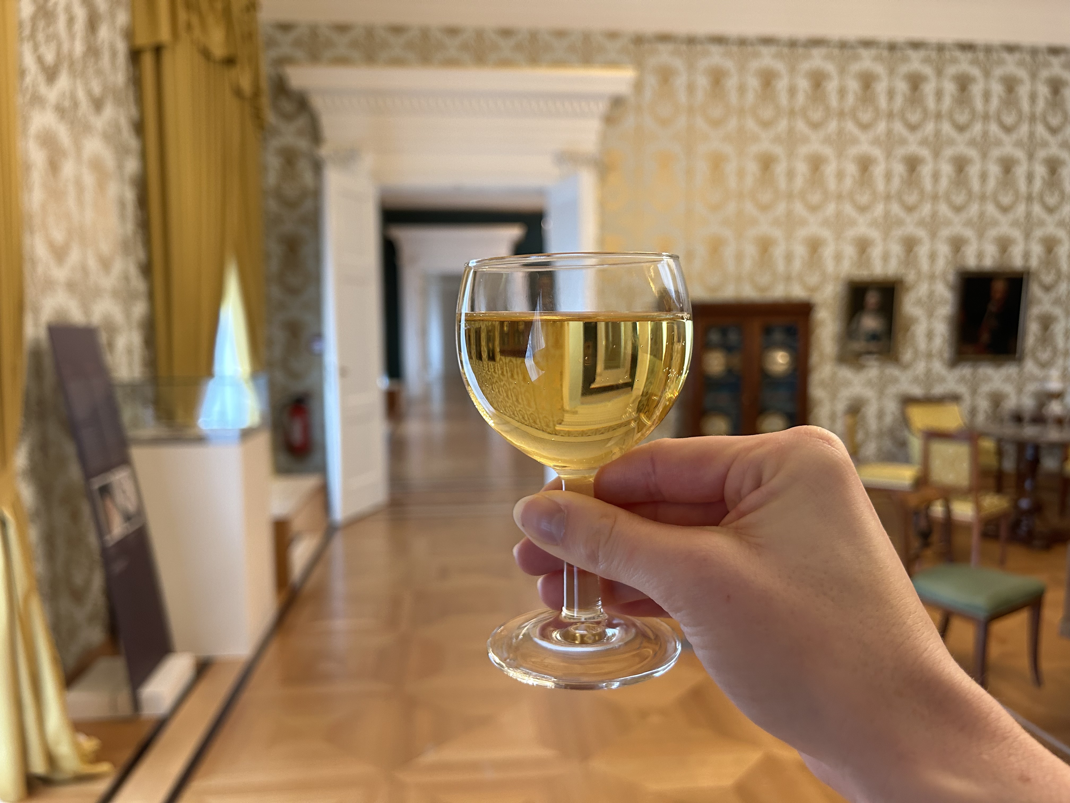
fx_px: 804
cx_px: 535
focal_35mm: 26
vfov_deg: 53.1
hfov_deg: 67.3
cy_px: 402
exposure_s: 1/50
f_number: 1.5
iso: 160
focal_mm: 5.7
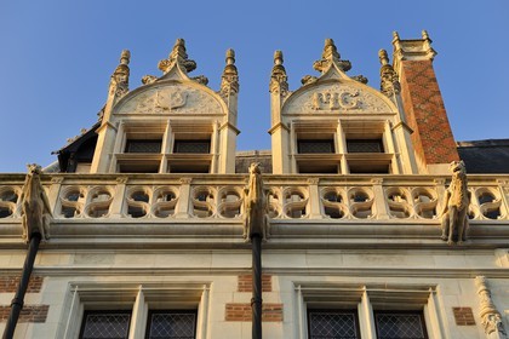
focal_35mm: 62
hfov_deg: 32.4
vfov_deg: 21.9
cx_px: 254
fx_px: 877
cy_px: 170
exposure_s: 1/160
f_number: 8
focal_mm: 62
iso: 400
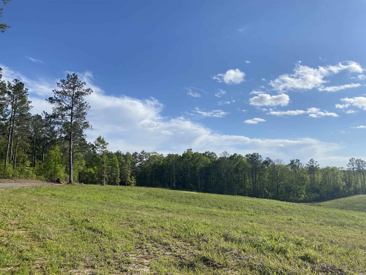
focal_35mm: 26
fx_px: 275
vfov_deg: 53.1
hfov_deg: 67.3
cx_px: 183
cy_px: 138
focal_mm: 4.25
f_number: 1.8
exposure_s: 1/4608
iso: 32
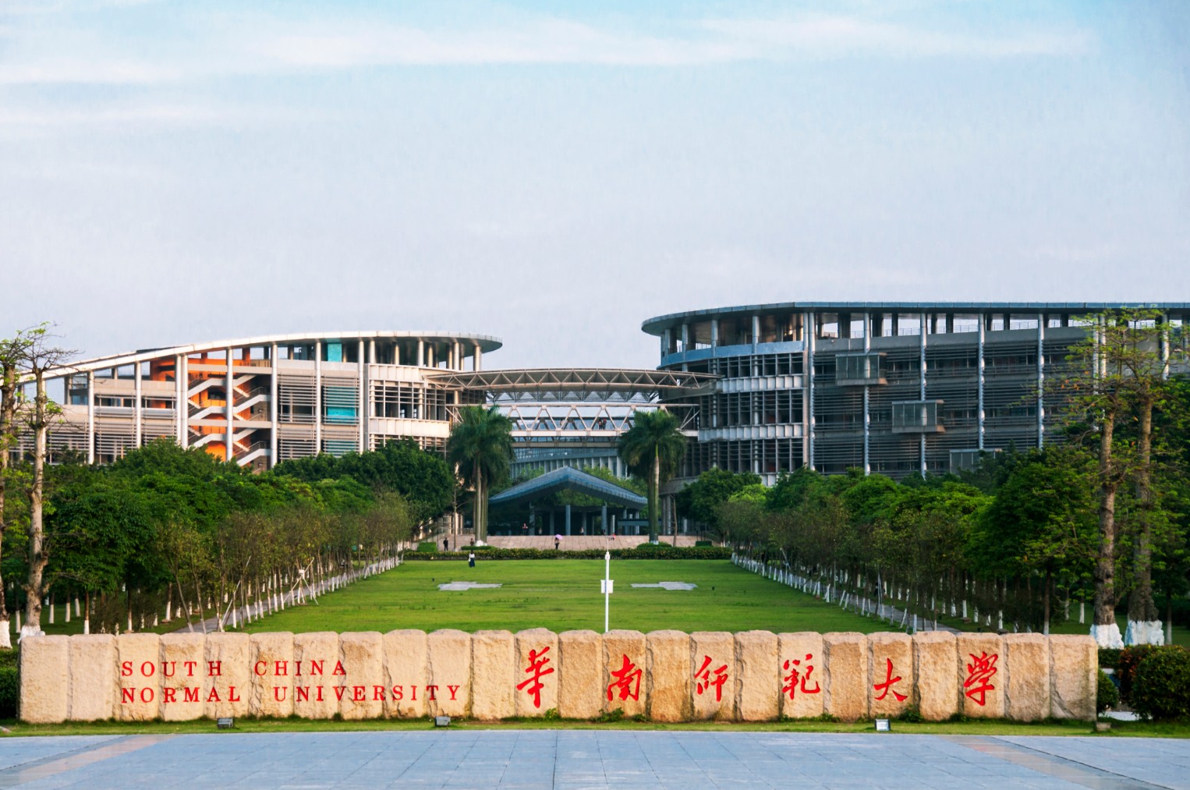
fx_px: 4258
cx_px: 568
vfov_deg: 10.6
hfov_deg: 15.9
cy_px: 405
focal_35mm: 129
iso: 200
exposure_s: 1/80
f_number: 8
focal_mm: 82
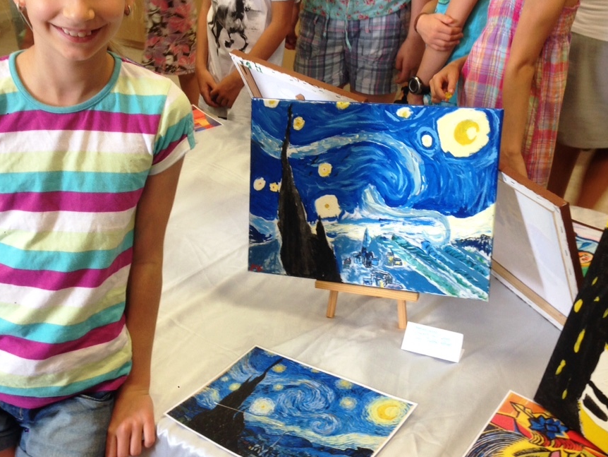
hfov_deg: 38.8
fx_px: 861
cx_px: 260
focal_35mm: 49
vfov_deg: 29.6
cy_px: 191
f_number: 2.4
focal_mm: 4.12
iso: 50
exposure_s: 1/30
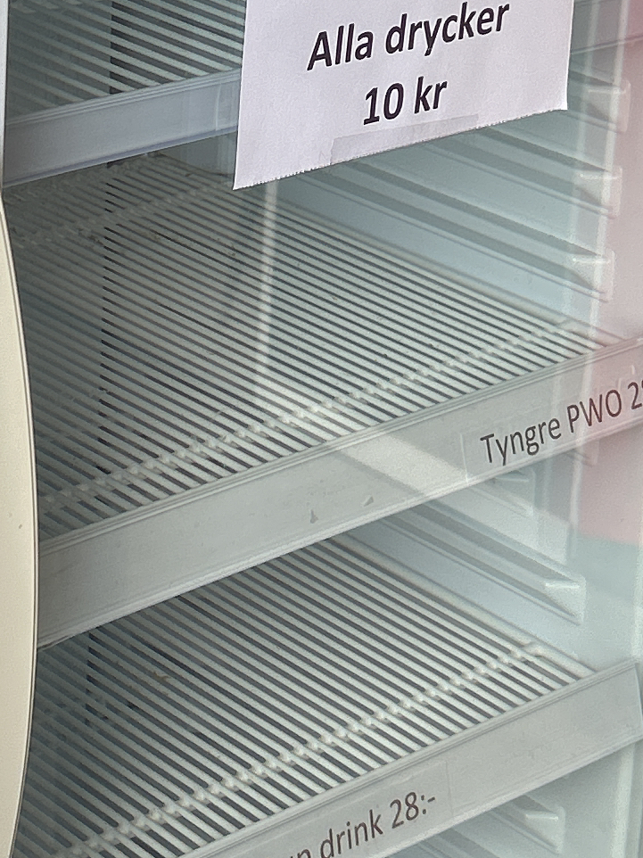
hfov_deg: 13.5
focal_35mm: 109
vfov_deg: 17.6
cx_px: 146
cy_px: -13
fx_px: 2701
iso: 32
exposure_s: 1/117
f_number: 1.5
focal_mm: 5.7
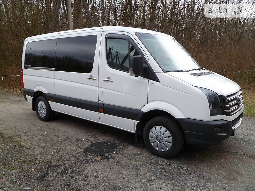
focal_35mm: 28
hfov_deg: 63.4
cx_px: 128
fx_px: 206
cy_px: 96
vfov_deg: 49.7
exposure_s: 1/60
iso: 80
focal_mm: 5
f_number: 3.3
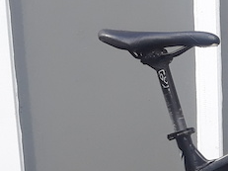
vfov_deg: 13.5
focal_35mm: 104
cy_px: 247
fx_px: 685
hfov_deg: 17.3
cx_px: 324
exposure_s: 1/238
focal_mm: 2.47
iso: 40
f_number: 1.9
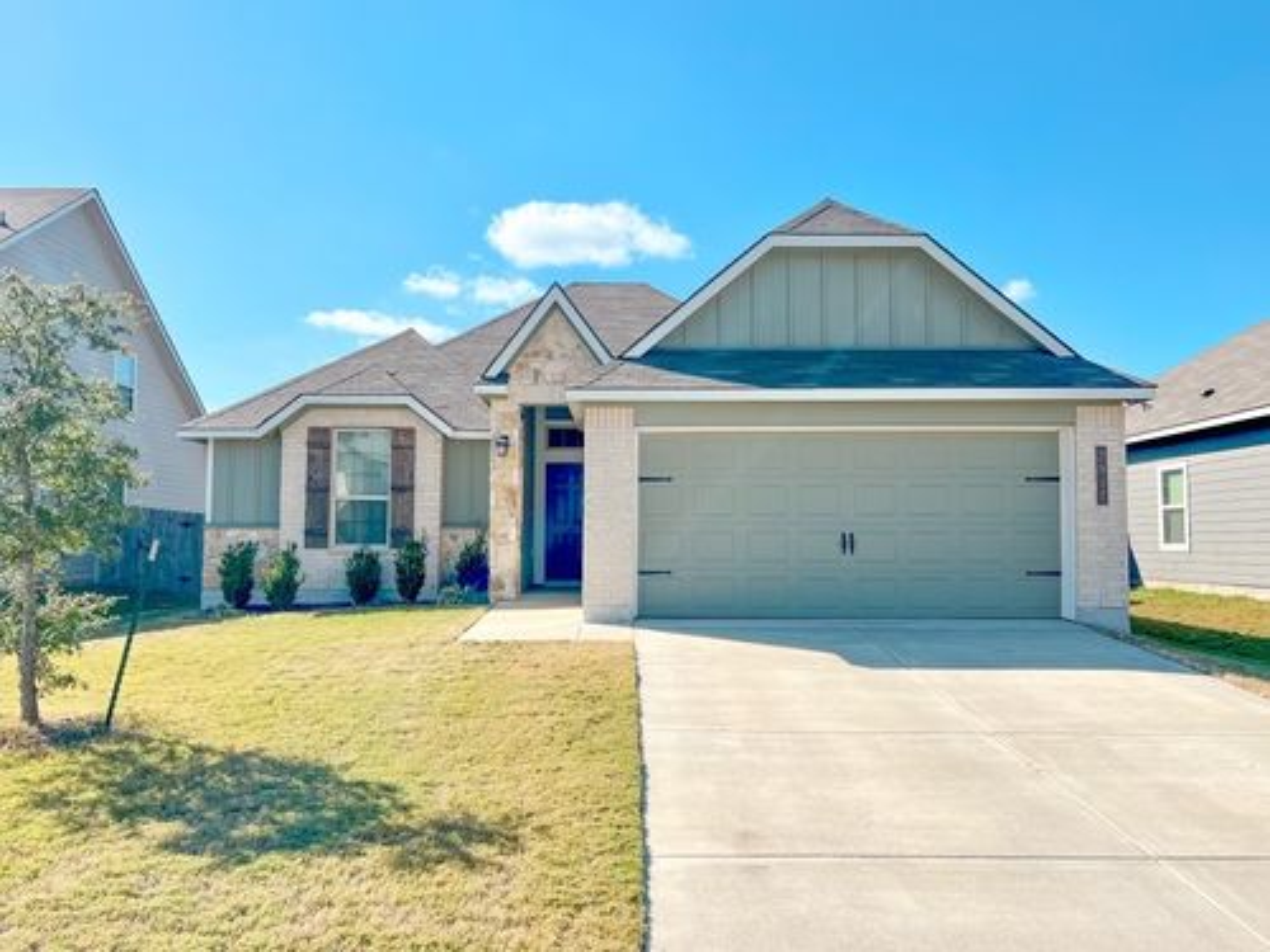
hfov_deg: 67.3
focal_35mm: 26
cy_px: 476
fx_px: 954
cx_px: 635
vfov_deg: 53.1
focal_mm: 5.7
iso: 50
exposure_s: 1/4400
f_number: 1.5
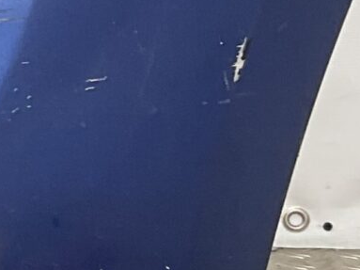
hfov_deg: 9.0
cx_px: -577
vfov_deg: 7.7
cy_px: 129
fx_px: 2017
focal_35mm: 194
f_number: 1.8
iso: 20
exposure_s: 1/100
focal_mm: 3
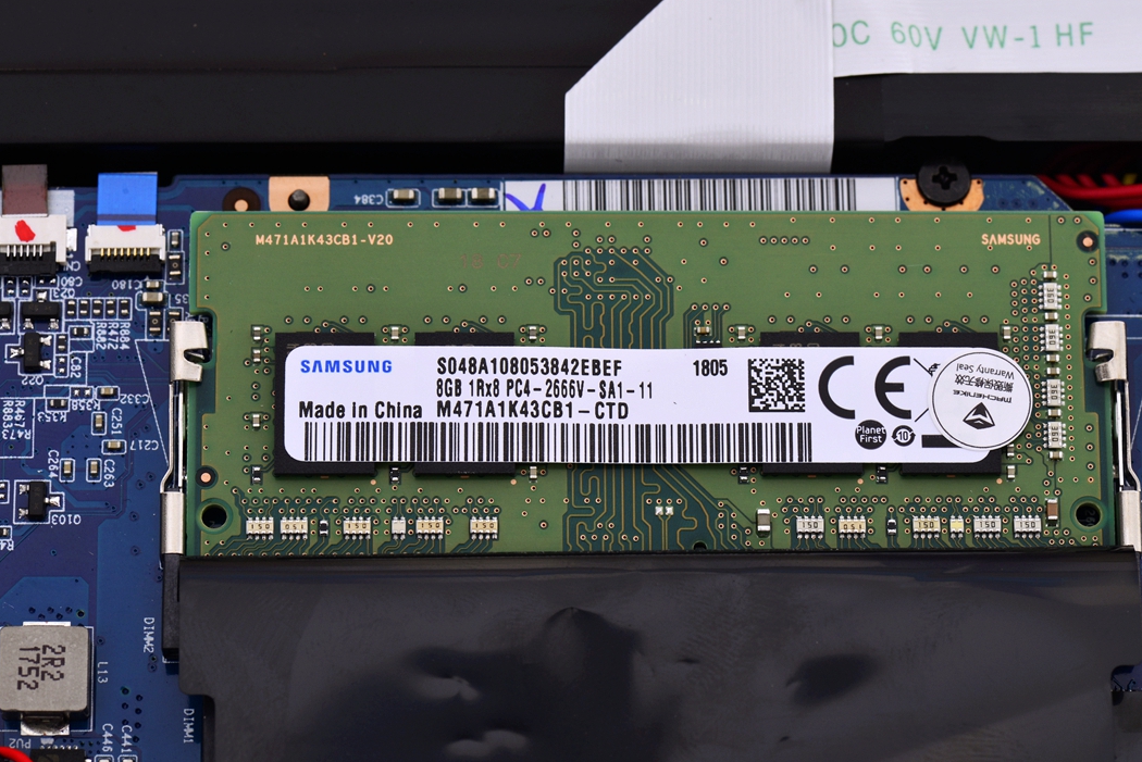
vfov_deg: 11.4
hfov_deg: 17.0
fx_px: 3808
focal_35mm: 120
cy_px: 419
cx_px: 648
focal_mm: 105
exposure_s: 1/160
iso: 250
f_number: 16
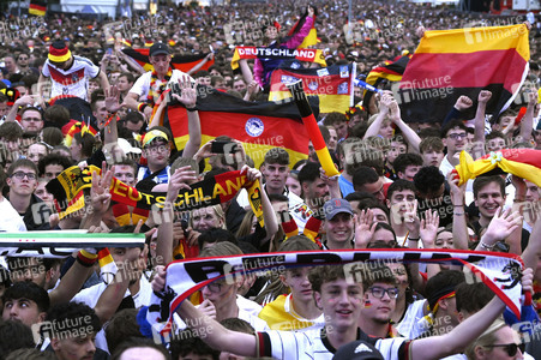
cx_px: 270
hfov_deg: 20.4
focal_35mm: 100
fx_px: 1502
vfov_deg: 13.7
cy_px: 180
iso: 4000
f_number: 7.1
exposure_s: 1/800
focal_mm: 100
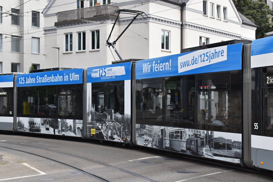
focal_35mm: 57
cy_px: 91
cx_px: 136
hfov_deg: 35.0
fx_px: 432
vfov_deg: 23.8
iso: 360
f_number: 8
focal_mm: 38
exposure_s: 1/250
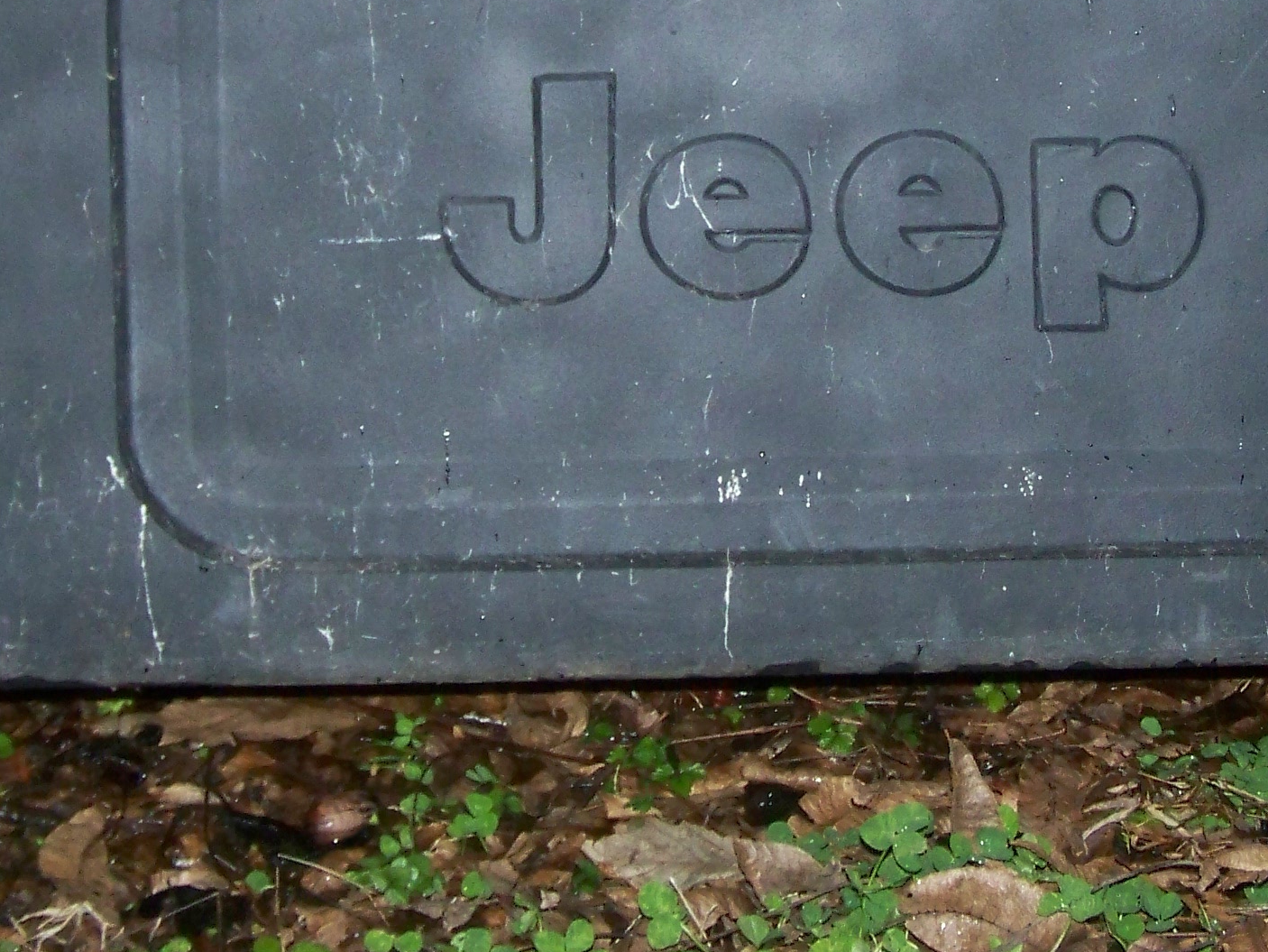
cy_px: 217
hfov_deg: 23.5
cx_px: 721
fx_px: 3041
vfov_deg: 17.7
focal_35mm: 83
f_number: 2.8
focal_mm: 6.3
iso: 200
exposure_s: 1/30
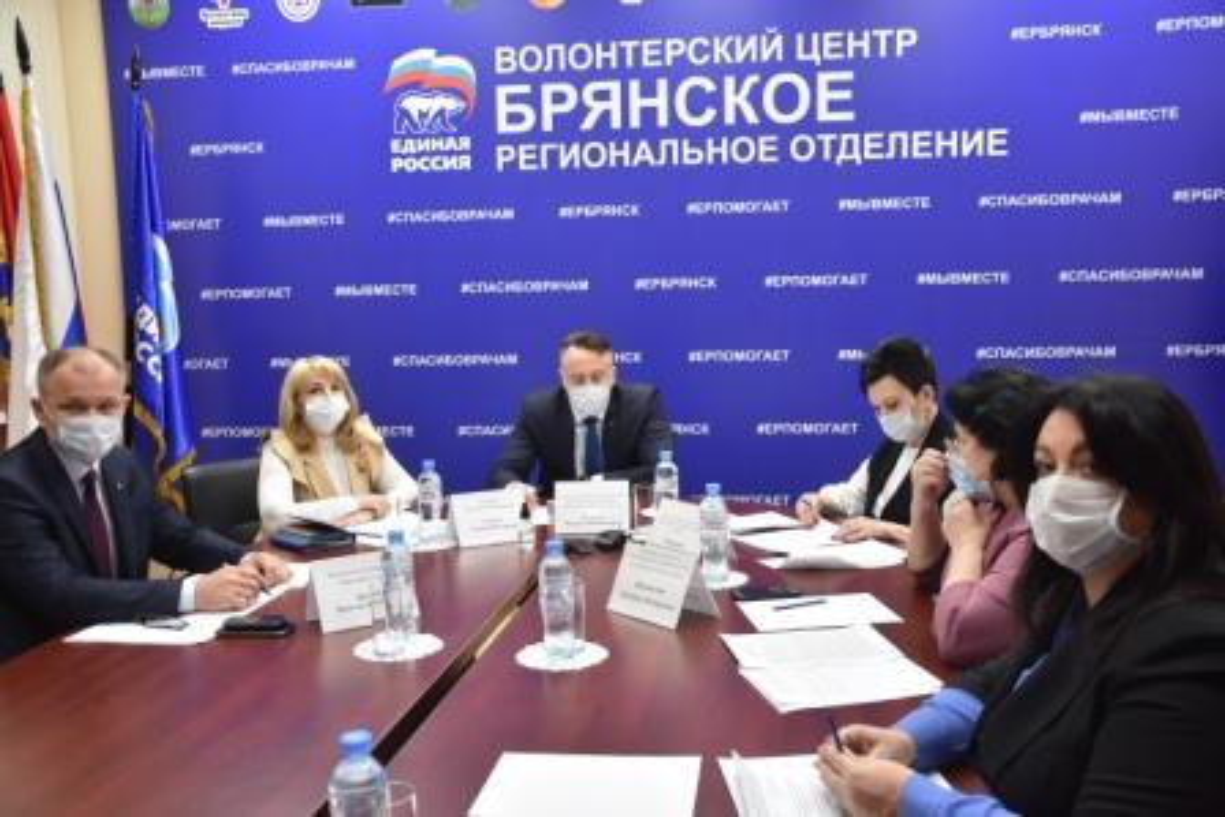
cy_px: 408
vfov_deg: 40.0
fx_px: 1123
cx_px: 612
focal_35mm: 33
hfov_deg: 57.2
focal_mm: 22
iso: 800
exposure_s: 1/100
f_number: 5
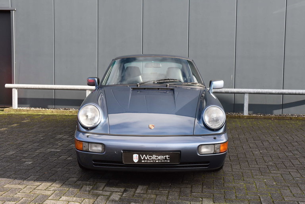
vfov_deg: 29.0
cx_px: 152
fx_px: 394
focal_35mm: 46
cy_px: 102
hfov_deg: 42.3
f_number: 8
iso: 800
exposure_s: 1/400
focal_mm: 31
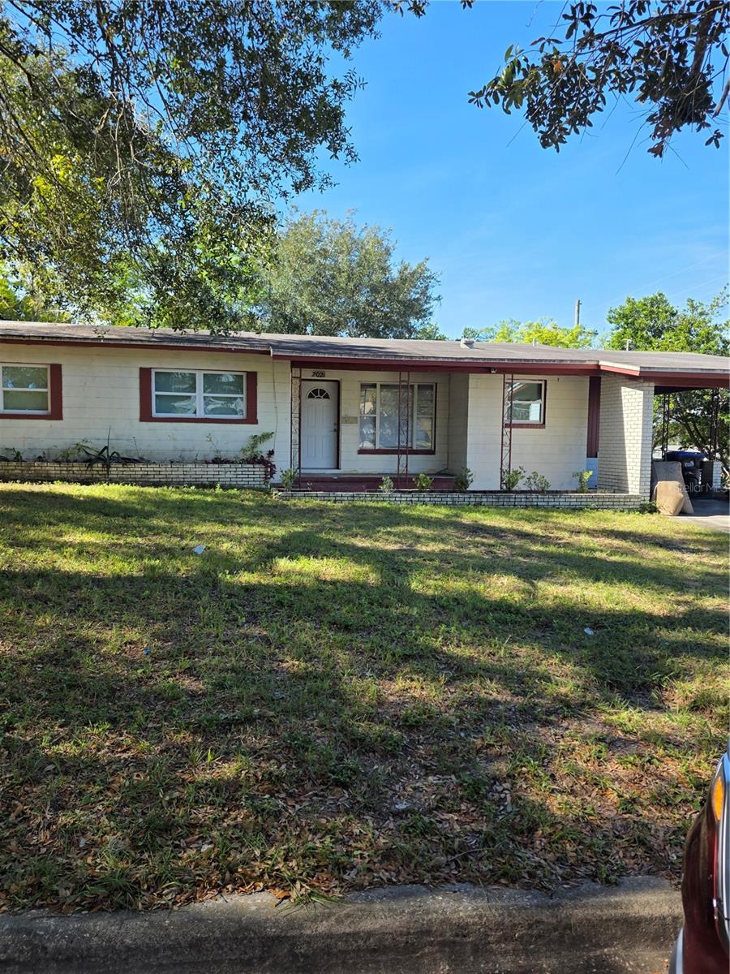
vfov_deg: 73.9
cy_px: 487
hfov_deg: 58.9
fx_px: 647
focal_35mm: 23
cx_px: 365
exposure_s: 1/2151
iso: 80
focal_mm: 6.3
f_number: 1.7
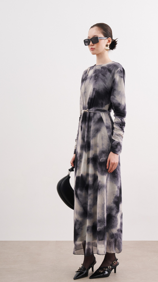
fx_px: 439
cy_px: 148
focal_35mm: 59
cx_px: 99
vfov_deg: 35.4
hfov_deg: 20.3
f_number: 11
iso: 400
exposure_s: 1/160
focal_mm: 51
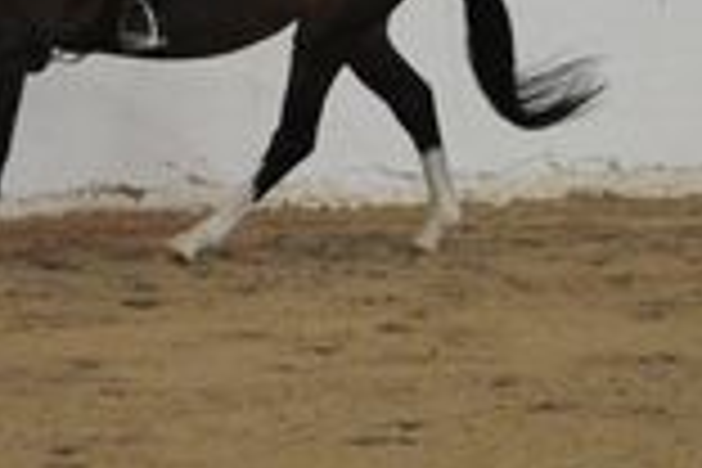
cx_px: 279
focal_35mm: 822
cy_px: 184
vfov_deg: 1.7
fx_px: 16028
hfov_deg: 2.5
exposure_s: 1/500
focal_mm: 200
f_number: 2.8
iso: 6400
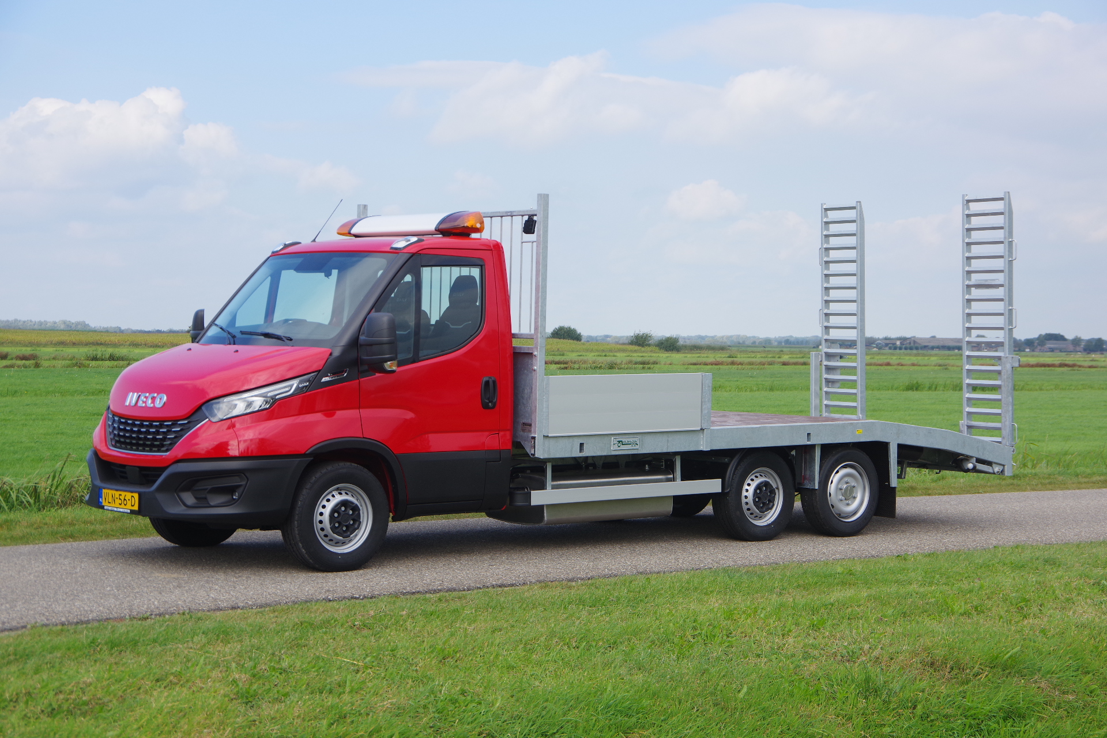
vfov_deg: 22.6
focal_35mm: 60
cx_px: 554
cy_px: 369
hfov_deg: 33.4
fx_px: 1845
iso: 200
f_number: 5.6
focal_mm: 40
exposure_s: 1/400
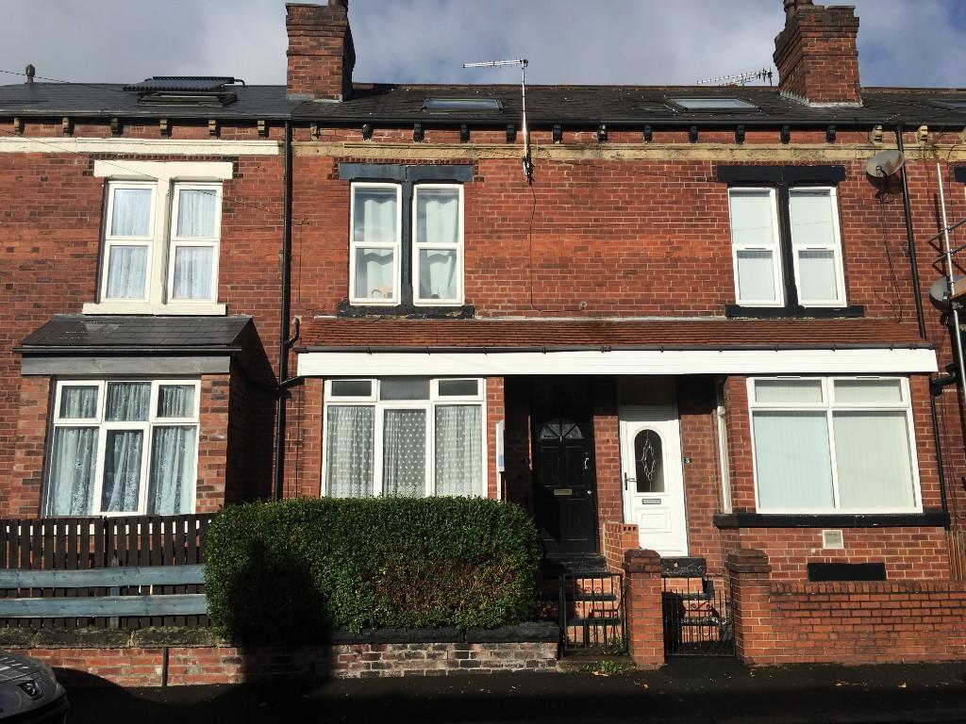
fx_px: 809
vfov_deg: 48.2
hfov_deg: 61.7
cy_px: 362
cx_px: 483
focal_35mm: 29
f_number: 2.2
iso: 25
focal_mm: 4.15
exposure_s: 1/3663
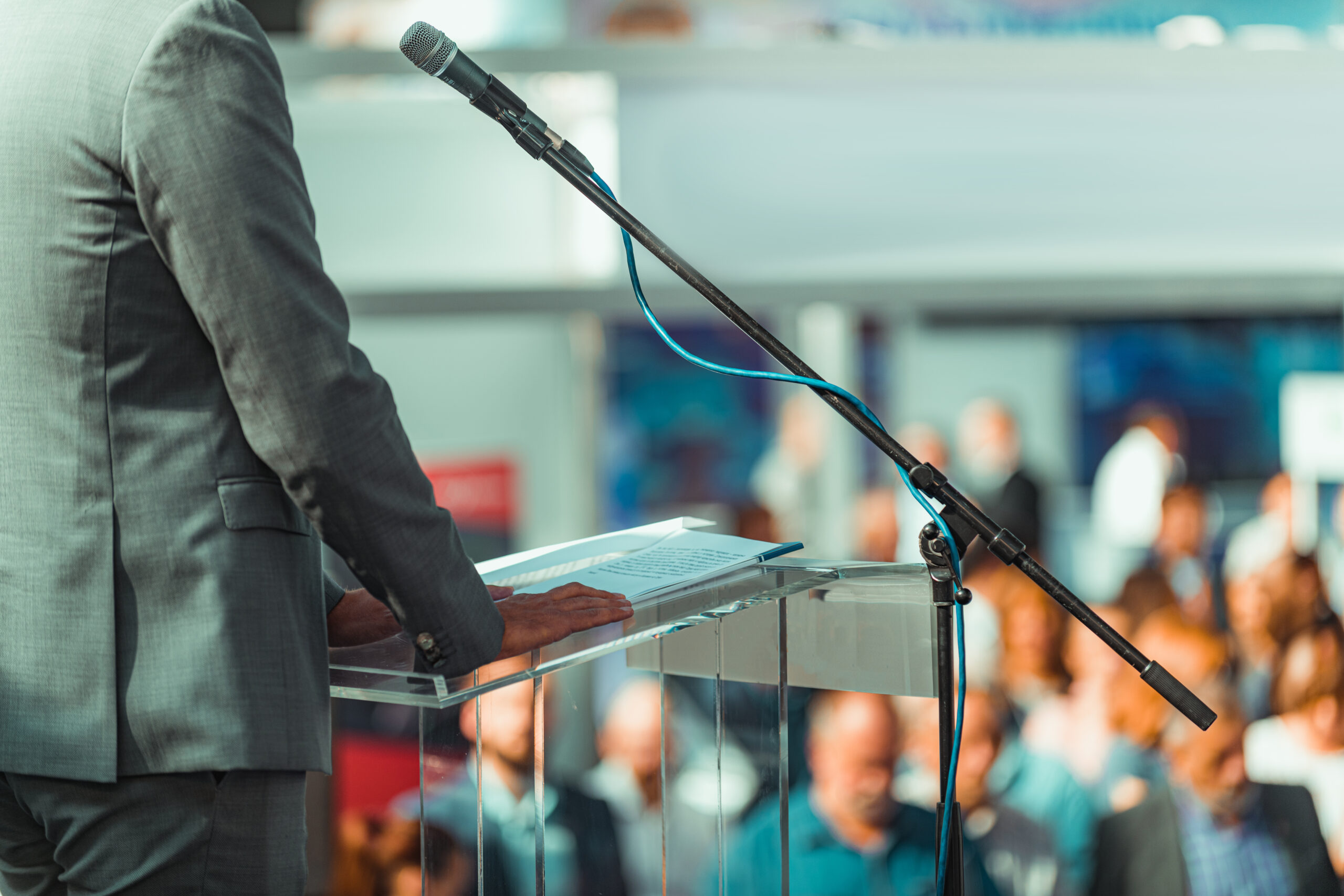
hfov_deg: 14.7
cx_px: 672
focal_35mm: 140
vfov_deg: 9.8
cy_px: 448
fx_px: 5227
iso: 200
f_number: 2.8
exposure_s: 1/200
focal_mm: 140
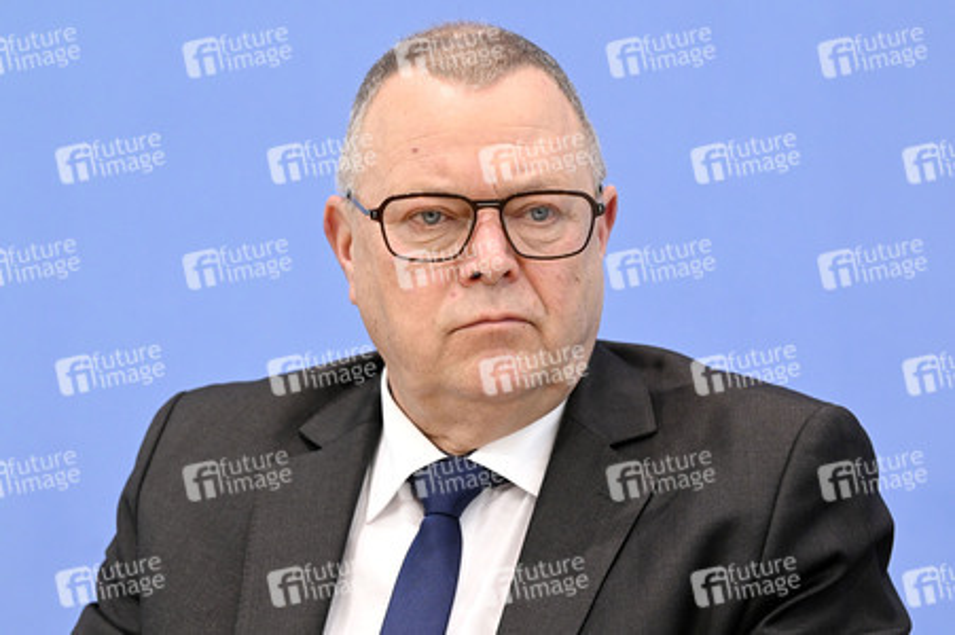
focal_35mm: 160
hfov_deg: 12.8
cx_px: 478
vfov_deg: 8.6
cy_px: 318
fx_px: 4241
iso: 5000
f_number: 5.6
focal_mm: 160
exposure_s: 1/640
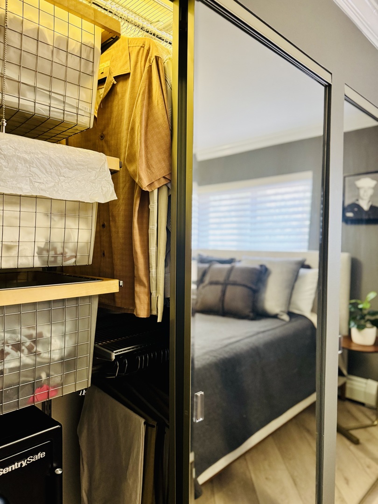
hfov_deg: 56.8
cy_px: 252
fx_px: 349
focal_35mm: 24
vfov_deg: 71.6
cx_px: 189
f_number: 1.78
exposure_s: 1/60
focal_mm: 6.76
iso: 640
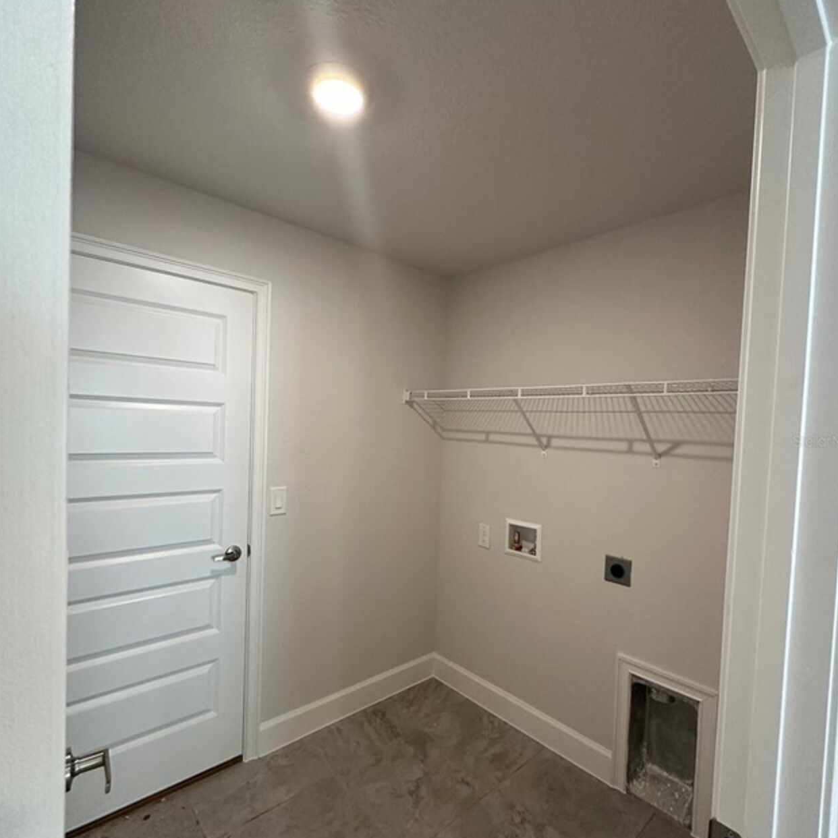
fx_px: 466
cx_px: 429
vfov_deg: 83.9
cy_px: 441
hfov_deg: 84.0
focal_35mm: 17
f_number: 2.2
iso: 250
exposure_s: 1/120
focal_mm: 2.22
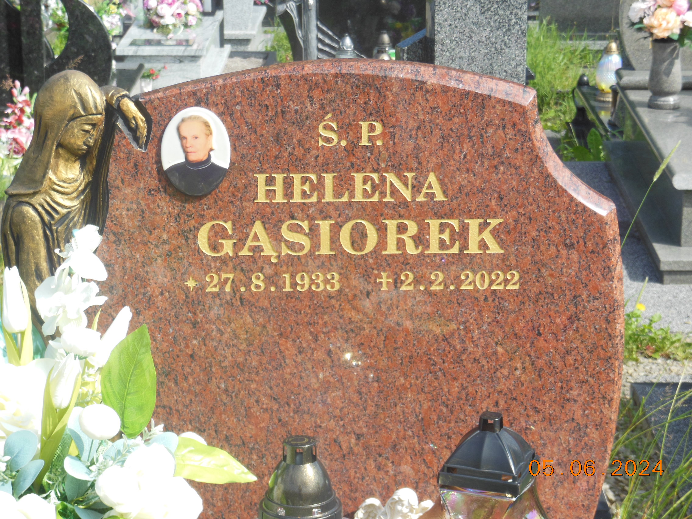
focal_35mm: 98
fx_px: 1959
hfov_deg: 20.0
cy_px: 260
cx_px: 346
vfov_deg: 15.1
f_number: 4.7
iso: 125
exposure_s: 1/500
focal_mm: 17.5
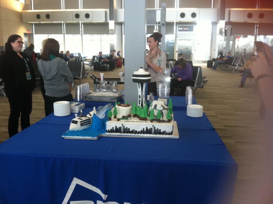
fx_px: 276
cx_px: 136
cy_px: 102
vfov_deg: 40.6
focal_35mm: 35
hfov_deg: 52.7
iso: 200
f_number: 2.8
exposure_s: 1/15
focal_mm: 3.85
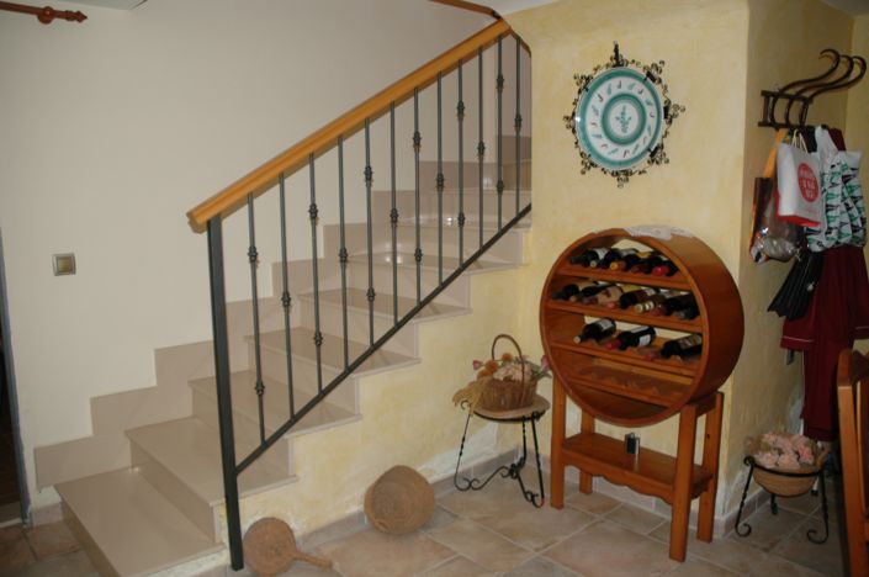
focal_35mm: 27
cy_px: 288
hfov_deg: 67.5
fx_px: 651
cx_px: 434
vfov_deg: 47.8
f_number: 3.5
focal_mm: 18
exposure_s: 1/60
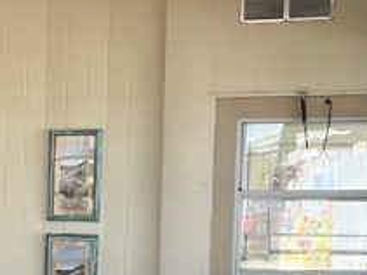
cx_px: -252
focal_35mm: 126
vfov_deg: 11.5
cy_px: 319
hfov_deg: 14.2
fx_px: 1335
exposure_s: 1/269
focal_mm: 5.1
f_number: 1.6
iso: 40
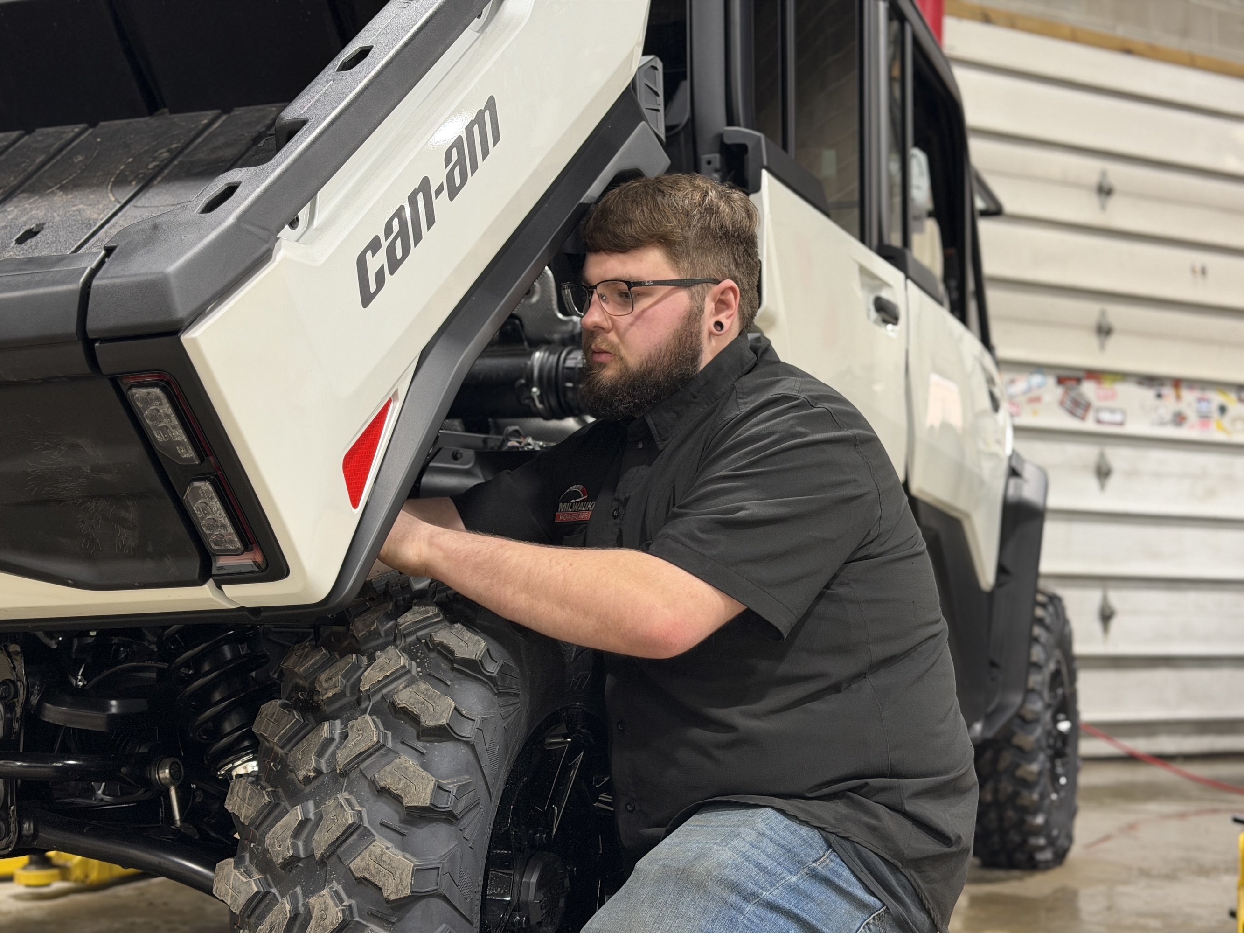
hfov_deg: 39.7
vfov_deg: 30.3
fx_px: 1725
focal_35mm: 48
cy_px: 466
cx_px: 622
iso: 200
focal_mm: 6.76
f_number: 1.78
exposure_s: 1/60
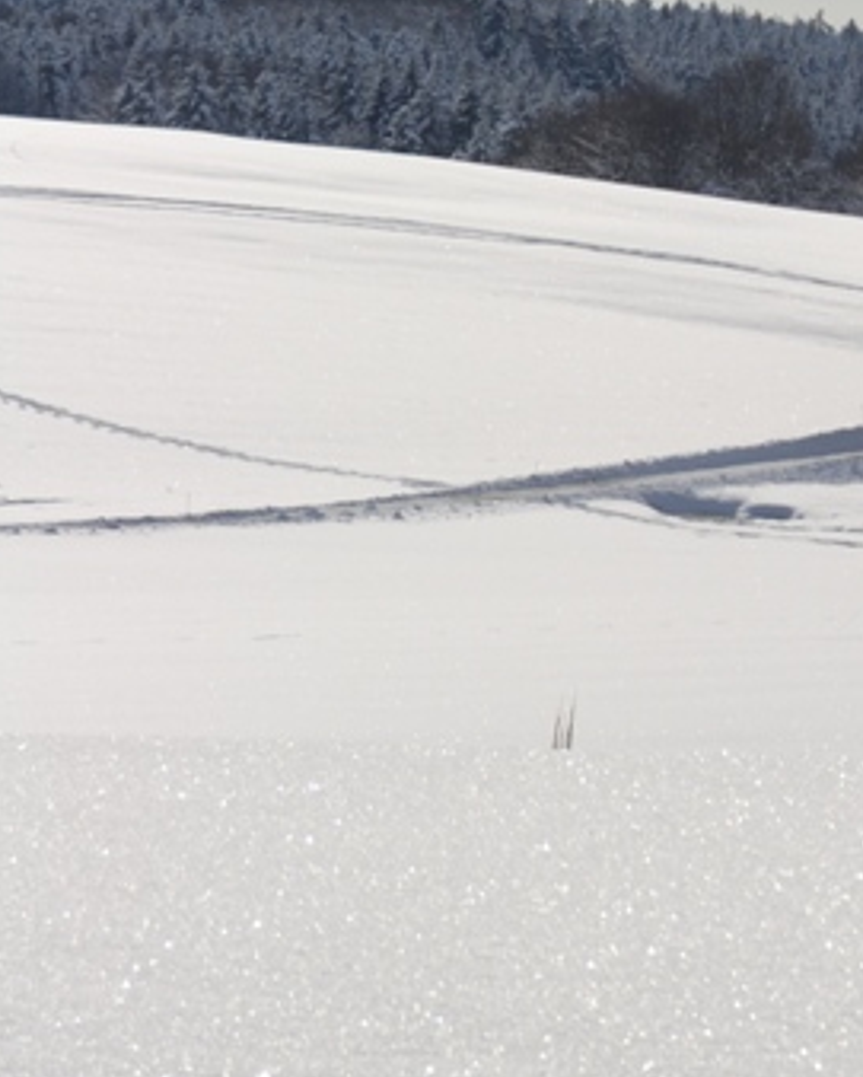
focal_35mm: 234
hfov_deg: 6.5
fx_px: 7474
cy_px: 339
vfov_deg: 8.2
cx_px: 1602
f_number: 9
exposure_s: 1/640
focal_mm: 55
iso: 100
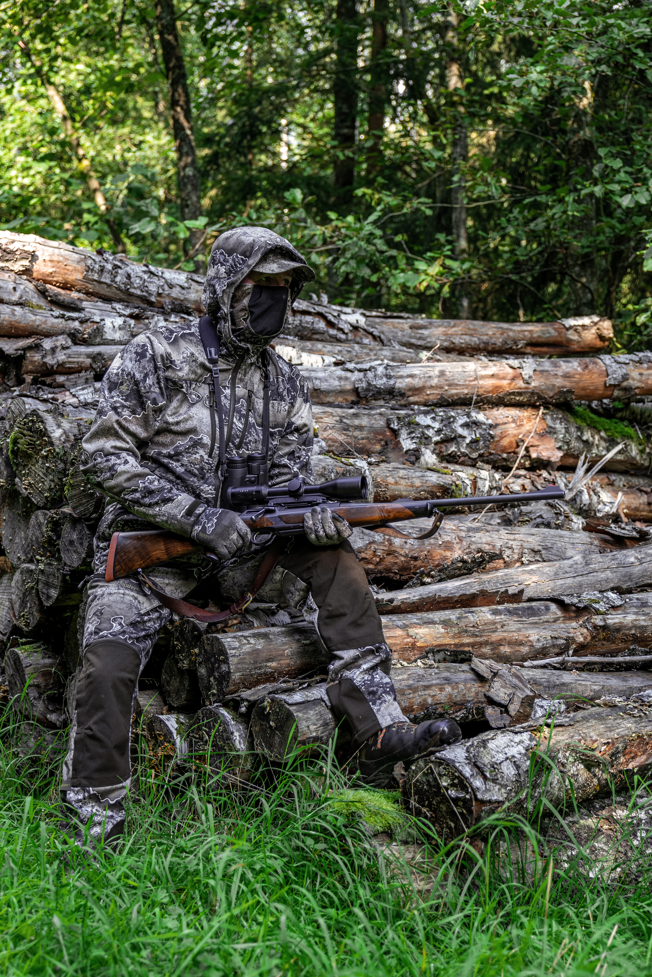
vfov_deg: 35.6
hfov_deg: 24.2
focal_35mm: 56
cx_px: 307
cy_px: 456
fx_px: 1521
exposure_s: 1/200
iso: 200
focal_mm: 47
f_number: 3.6
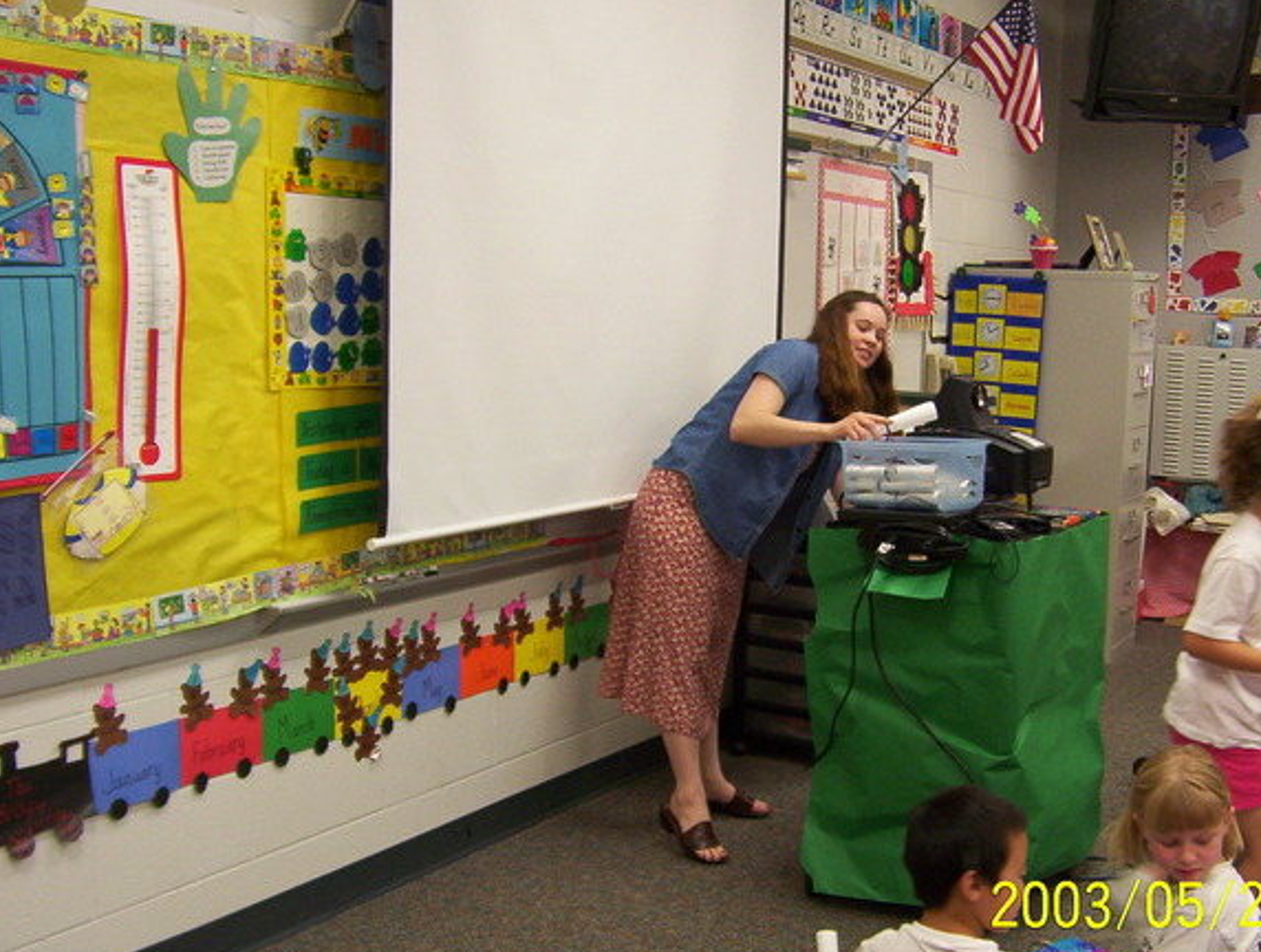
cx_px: 666
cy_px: 507
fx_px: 1461
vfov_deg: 36.1
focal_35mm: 40
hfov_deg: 46.7
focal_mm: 5.54
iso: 140
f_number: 2.76
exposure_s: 1/30
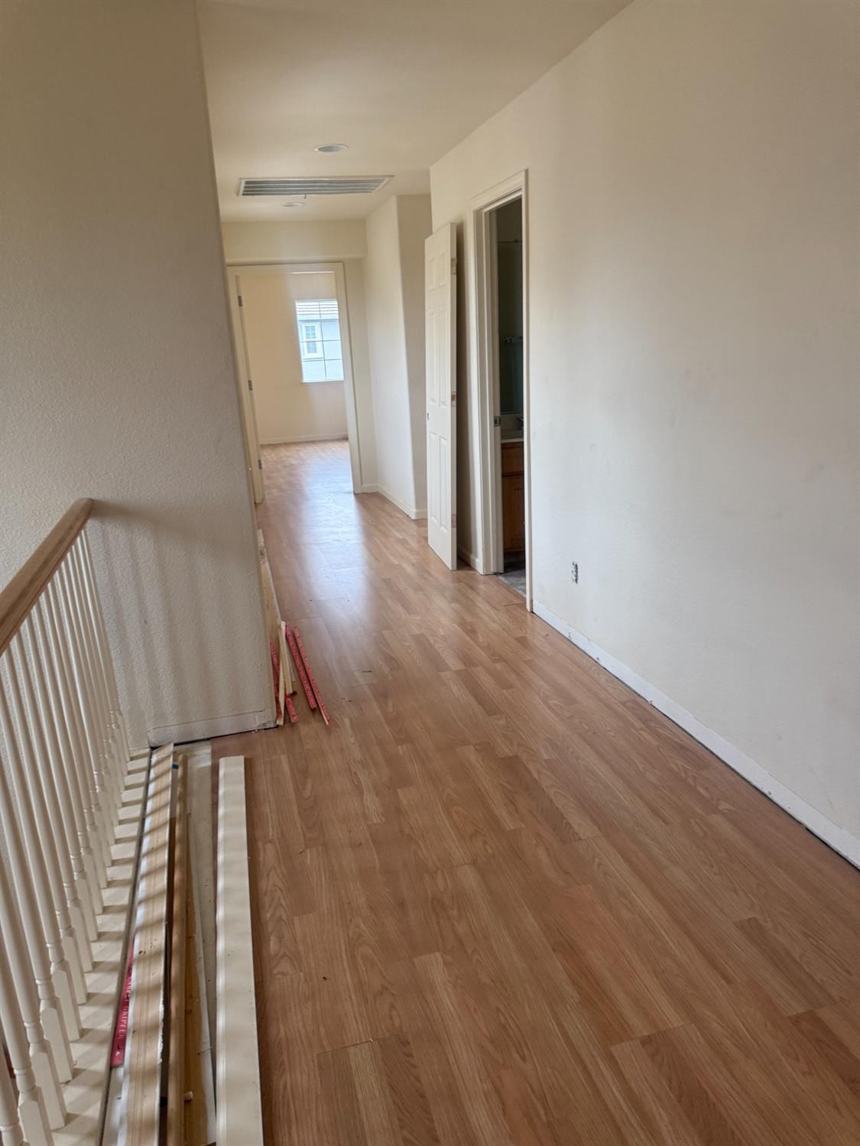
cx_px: 430
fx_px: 795
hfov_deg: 56.8
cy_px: 573
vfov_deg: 71.6
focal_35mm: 24
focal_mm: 6.76
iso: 200
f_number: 1.78
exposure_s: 1/112
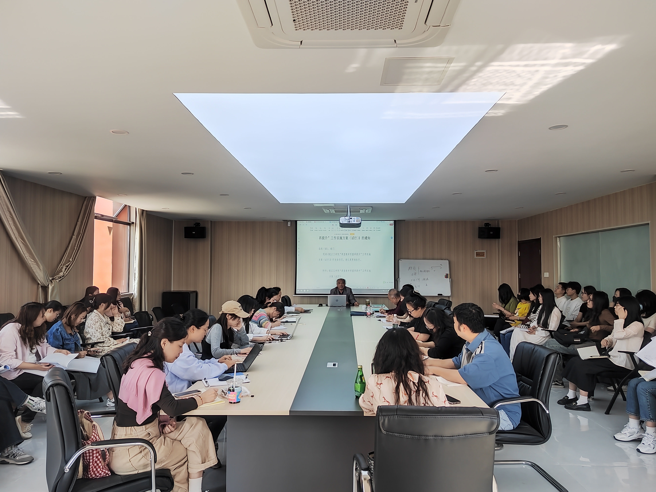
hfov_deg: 73.9
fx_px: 436
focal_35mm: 23
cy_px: 246
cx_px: 328
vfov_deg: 58.9
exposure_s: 1/100
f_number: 1.9
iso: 621
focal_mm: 5.52
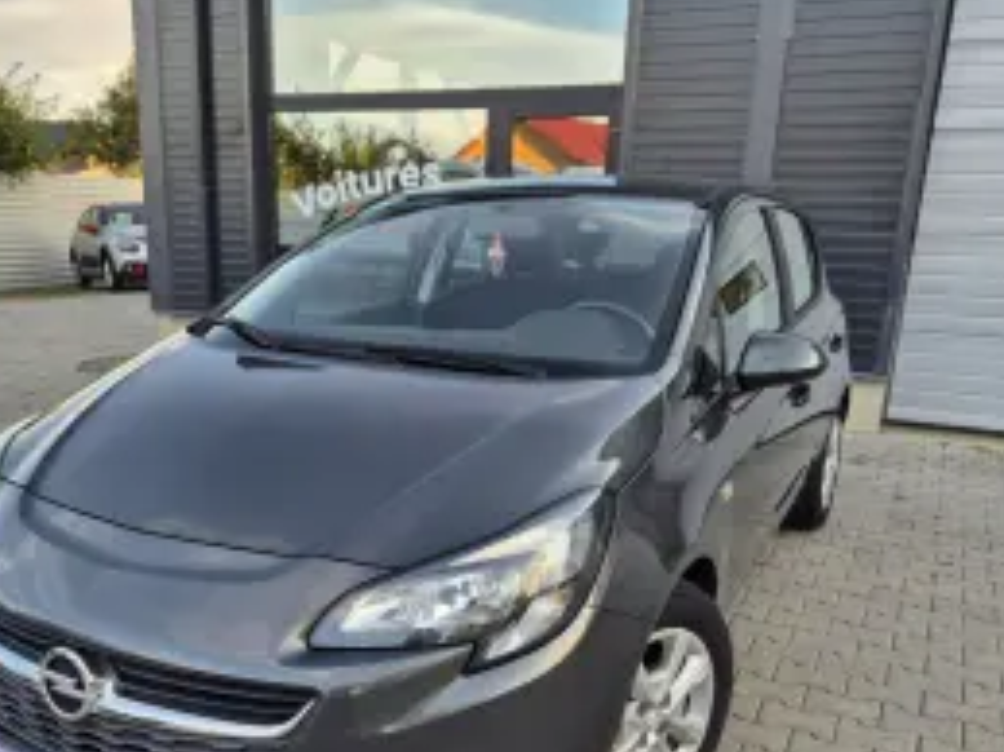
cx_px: 454
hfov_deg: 56.7
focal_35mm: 32
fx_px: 928
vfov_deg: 43.7
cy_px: 477
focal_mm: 5.4
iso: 25
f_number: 1.8
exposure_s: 1/249
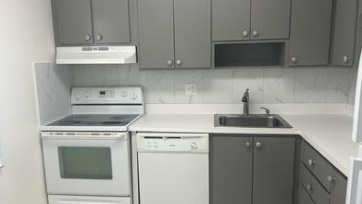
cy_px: 105
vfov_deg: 40.2
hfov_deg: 66.1
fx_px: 278
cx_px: 182
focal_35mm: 29
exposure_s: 1/60
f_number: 1.5
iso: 100
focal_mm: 5.7
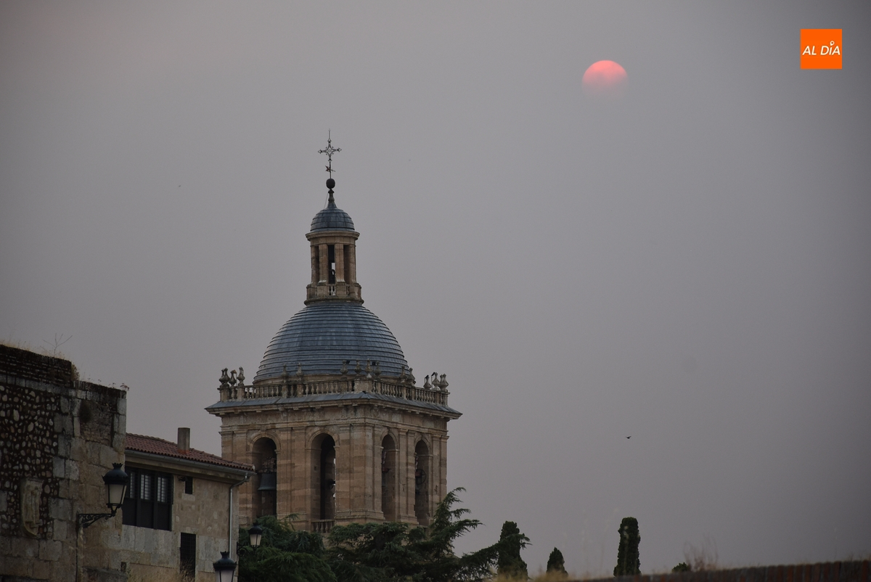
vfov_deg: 6.6
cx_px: 436
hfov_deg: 9.8
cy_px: 291
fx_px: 5084
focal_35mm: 210
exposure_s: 1/250
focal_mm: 140
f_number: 5.6
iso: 400
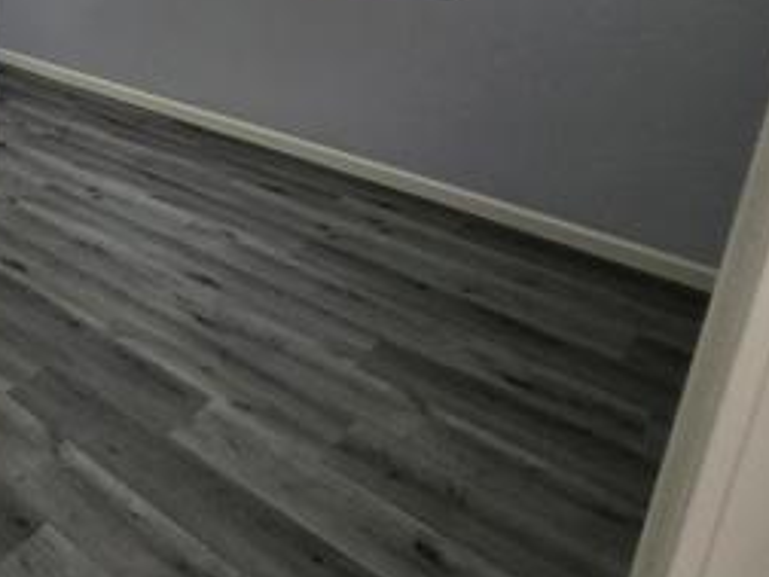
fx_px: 733
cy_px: 0
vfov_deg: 38.2
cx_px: -189
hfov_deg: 38.1
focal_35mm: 33
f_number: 2.2
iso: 125
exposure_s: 1/60
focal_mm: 1.7
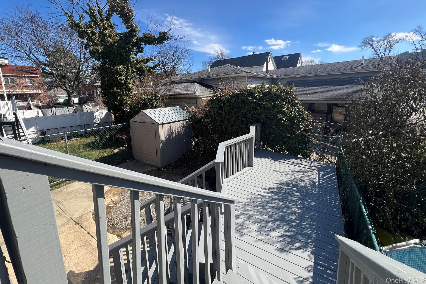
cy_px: 120
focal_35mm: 14
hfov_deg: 104.2
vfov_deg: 80.6
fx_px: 166
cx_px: 209
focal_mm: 1.57
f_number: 1.8
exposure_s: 1/763
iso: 32
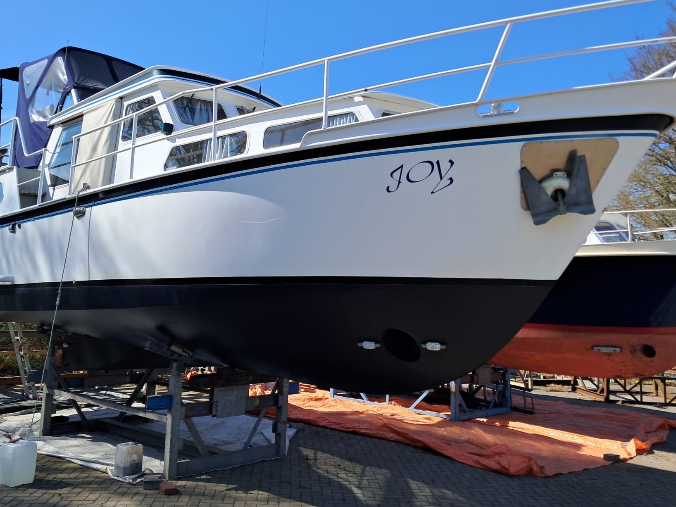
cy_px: 235
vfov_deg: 42.9
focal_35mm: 33
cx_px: 316
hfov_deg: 55.3
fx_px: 644
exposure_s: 1/779
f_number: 1.8
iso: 50
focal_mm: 4
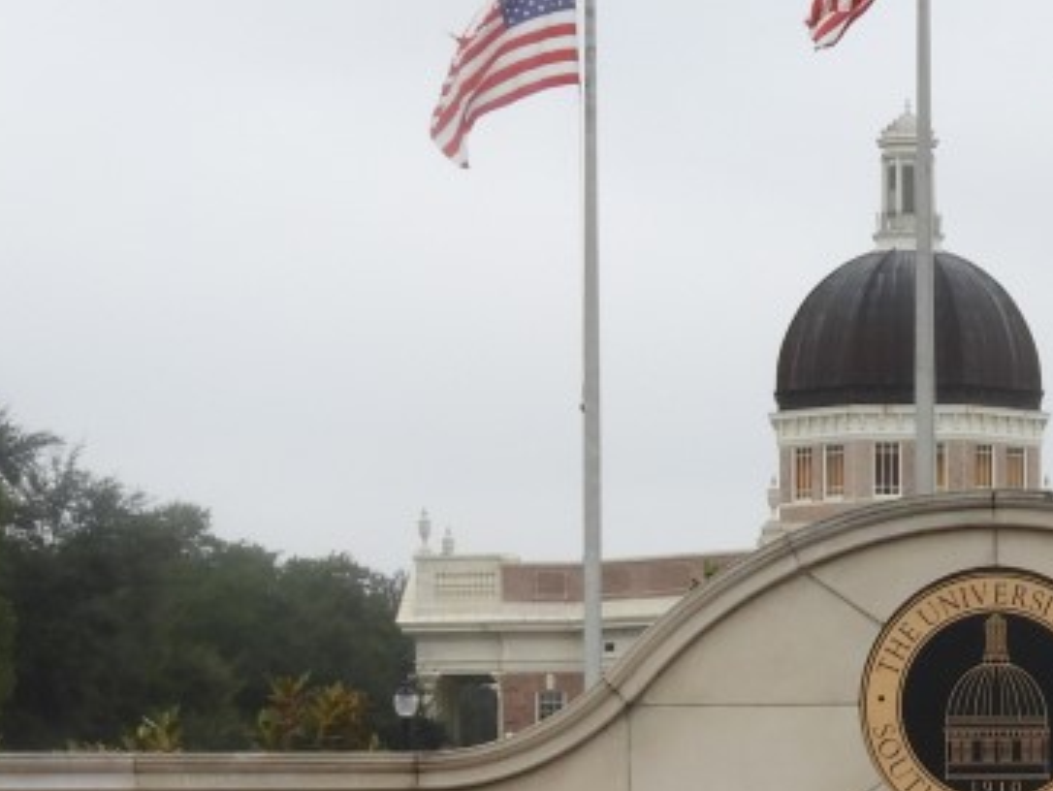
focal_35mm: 159
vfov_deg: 9.2
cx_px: 983
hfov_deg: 12.3
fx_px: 4840
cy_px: 1029
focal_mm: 7.2
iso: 100
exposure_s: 1/160
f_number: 3.8
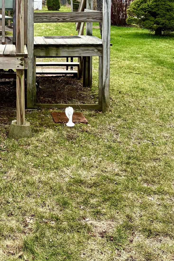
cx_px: -16
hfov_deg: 22.5
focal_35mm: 57
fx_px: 413
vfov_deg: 33.4
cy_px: 30
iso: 64
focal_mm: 5.96
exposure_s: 1/1196
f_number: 1.6
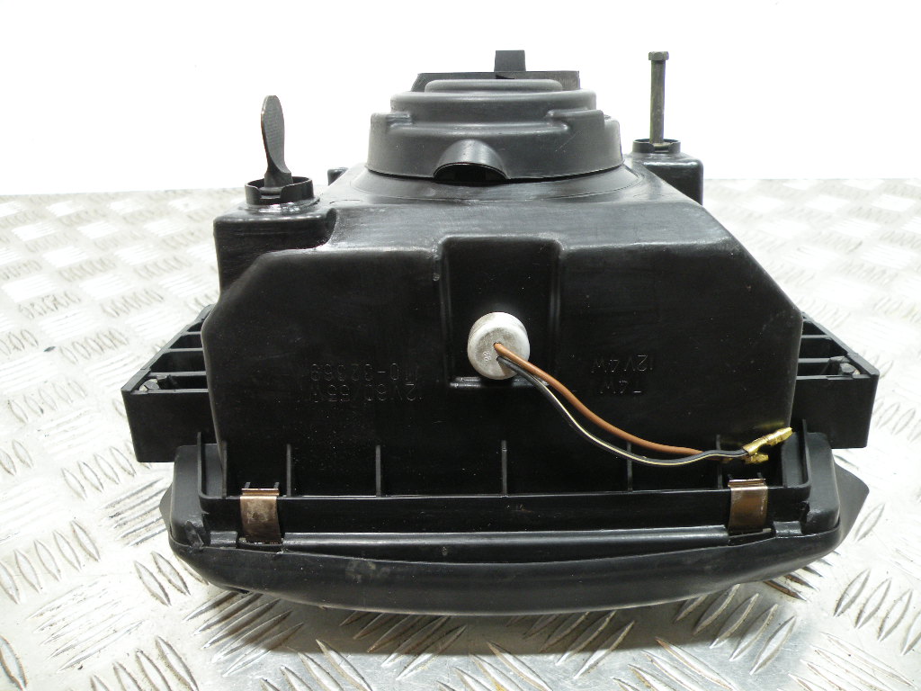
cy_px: 346
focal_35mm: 27
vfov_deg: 51.4
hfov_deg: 65.3
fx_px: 718
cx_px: 460
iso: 180
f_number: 2.8
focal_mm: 4.7
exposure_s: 1/60
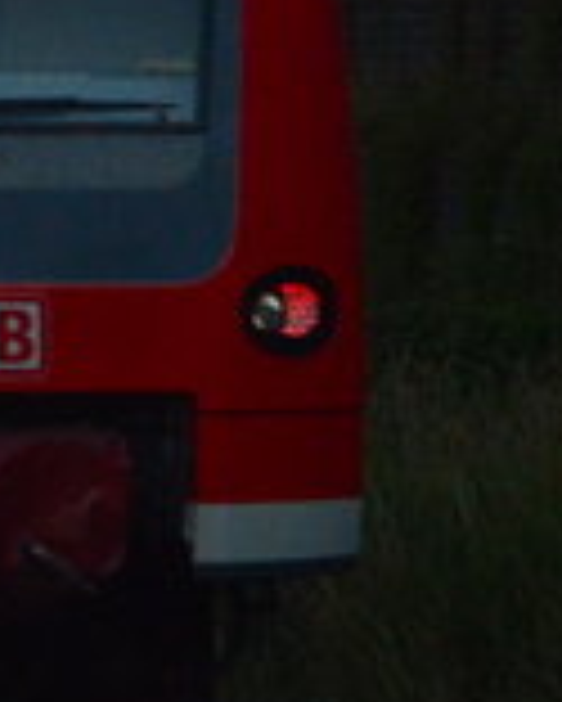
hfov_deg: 4.0
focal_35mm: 379
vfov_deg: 5.1
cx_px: -953
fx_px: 7864
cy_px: 151
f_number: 6.3
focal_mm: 35
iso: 800
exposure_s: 1/640
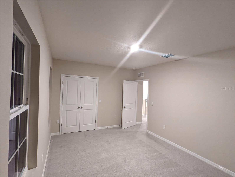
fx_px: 109
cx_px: 118
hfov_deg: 94.4
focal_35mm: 16
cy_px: 88
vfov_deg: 78.2
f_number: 2.2
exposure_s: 1/30
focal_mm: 2.35
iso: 618
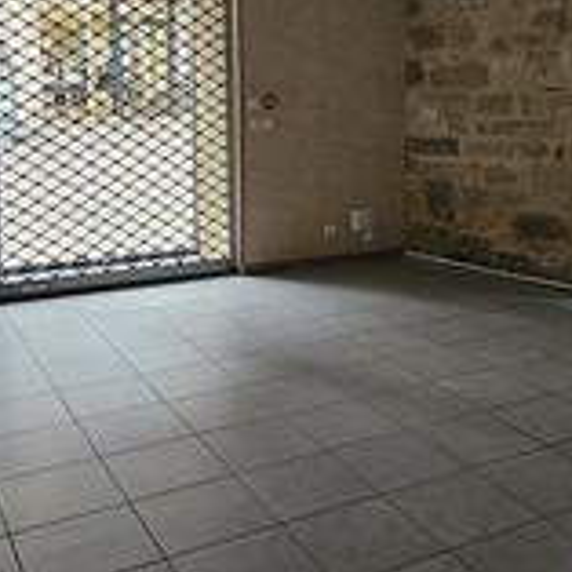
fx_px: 860
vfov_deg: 36.1
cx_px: 319
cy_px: 157
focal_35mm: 46
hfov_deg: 36.7
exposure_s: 1/100
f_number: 1.8
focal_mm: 5.4
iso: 200
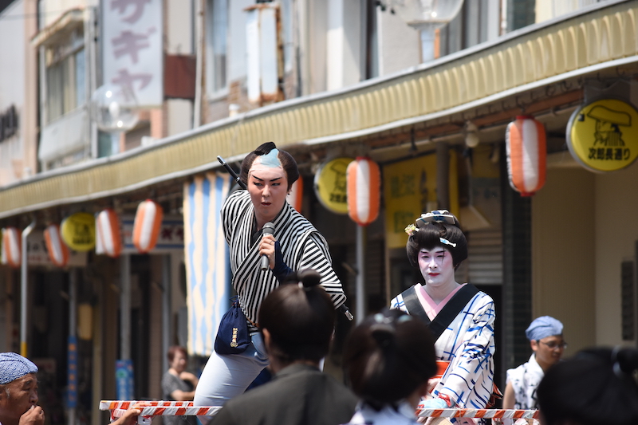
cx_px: 319
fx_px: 5182
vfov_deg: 4.7
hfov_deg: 7.0
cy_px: 212
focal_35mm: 292
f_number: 5.6
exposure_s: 1/2000
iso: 500
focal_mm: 195
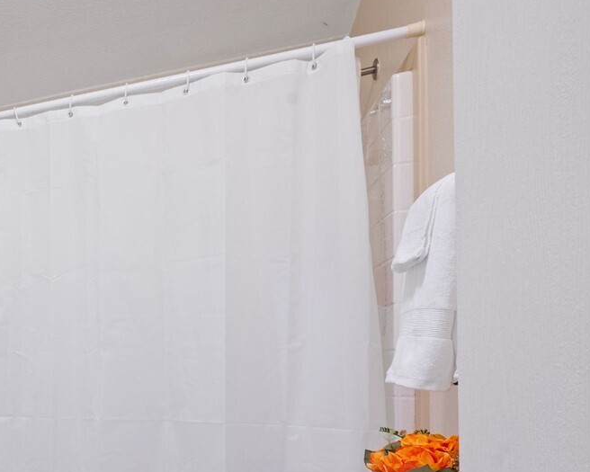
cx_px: -68
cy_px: 367
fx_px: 594
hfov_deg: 41.4
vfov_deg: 41.8
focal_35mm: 34
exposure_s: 1/2
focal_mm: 14
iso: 400
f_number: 9
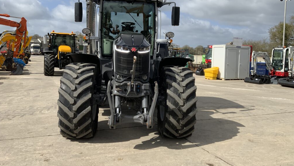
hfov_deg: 61.0
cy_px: 62
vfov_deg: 36.5
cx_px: 146
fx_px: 249
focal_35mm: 32
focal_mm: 3
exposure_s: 1/2538
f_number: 1.8
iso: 20
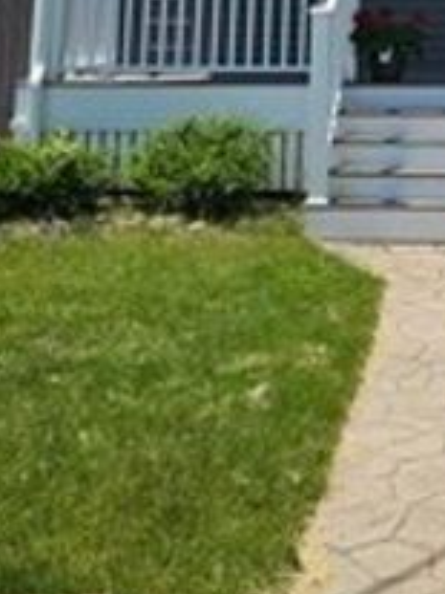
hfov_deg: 19.2
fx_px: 1270
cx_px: 471
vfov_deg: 23.1
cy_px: -201
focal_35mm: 74
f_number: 1.7
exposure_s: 1/1429
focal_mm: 6.3
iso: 16
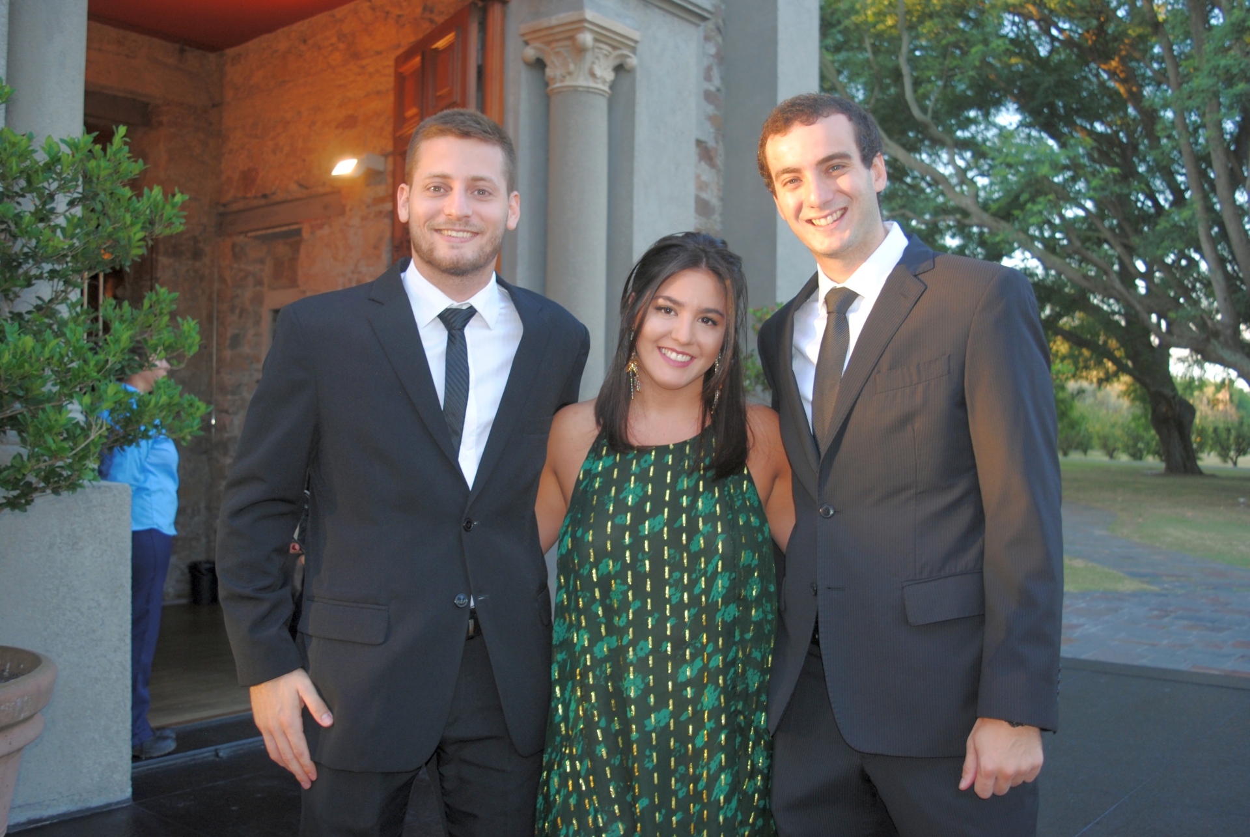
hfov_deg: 53.1
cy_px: 418
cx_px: 625
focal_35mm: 36
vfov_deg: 37.0
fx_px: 1251
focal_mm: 24
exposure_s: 1/60
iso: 200
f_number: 4
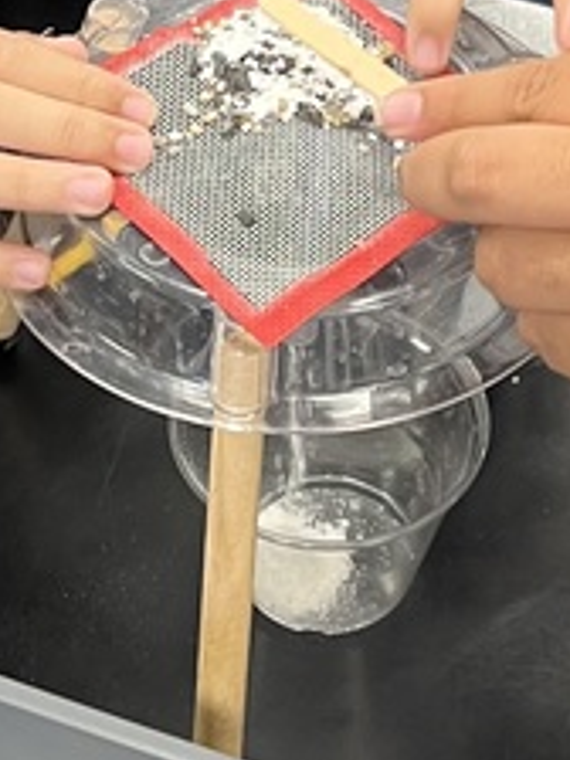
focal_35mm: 119
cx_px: 424
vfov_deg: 16.5
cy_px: 244
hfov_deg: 12.4
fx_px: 2613
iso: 160
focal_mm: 5.7
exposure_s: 1/60
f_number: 1.5
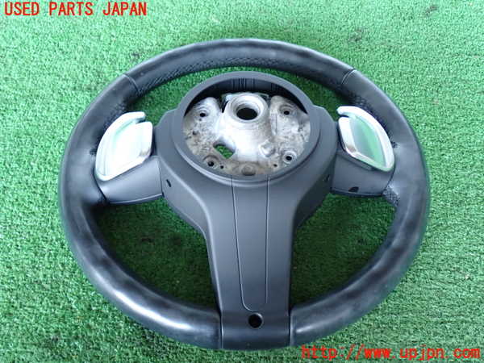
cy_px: 182
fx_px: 531
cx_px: 242
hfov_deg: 49.0
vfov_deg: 37.7
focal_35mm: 38
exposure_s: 1/30
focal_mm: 6.83
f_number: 2.7
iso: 800
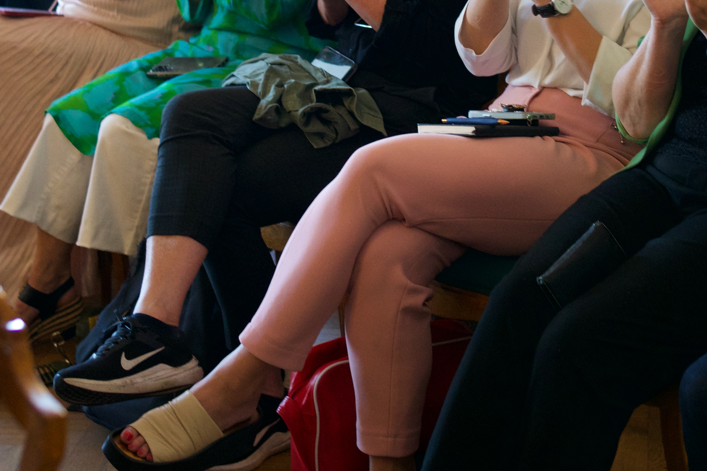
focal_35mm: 88
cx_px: 399
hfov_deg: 23.1
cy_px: 37
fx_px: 1728
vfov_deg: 15.3
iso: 1600
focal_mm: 30
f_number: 2.2
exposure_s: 1/160
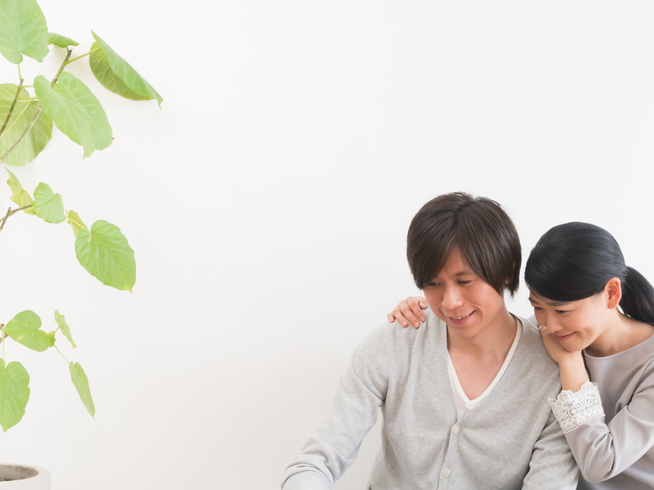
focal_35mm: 77
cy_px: 311
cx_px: 320
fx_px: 1455
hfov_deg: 25.3
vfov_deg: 19.1
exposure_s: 1/60
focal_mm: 20
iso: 400
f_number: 4
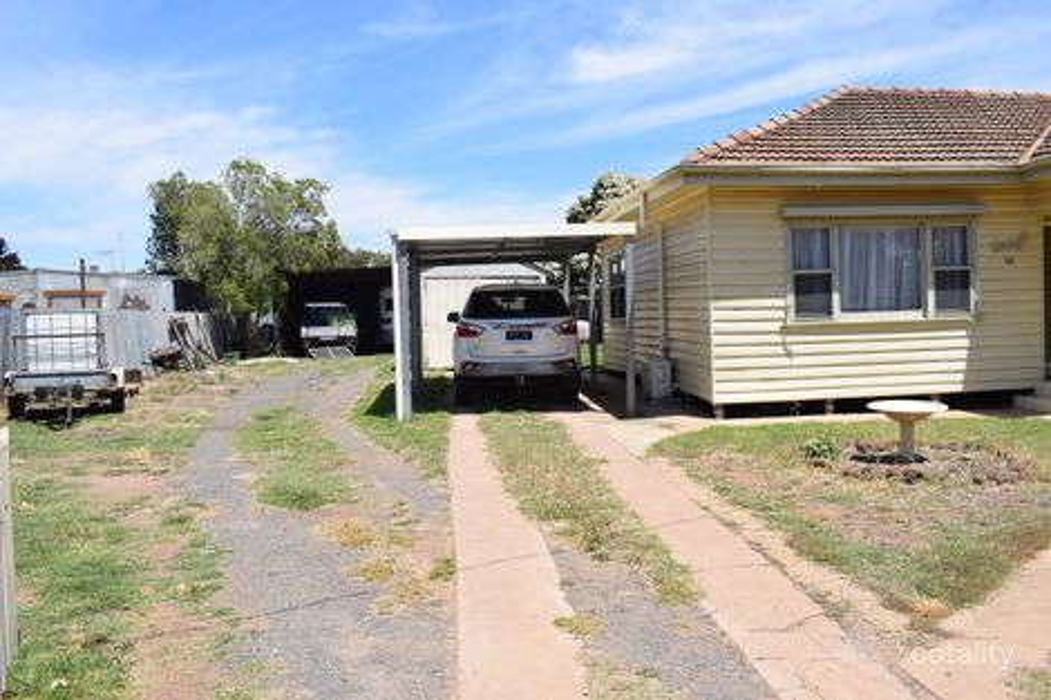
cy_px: 350
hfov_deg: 61.9
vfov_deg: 43.6
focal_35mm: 30
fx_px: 875
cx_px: 526
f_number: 10
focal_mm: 20
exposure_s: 1/400
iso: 200
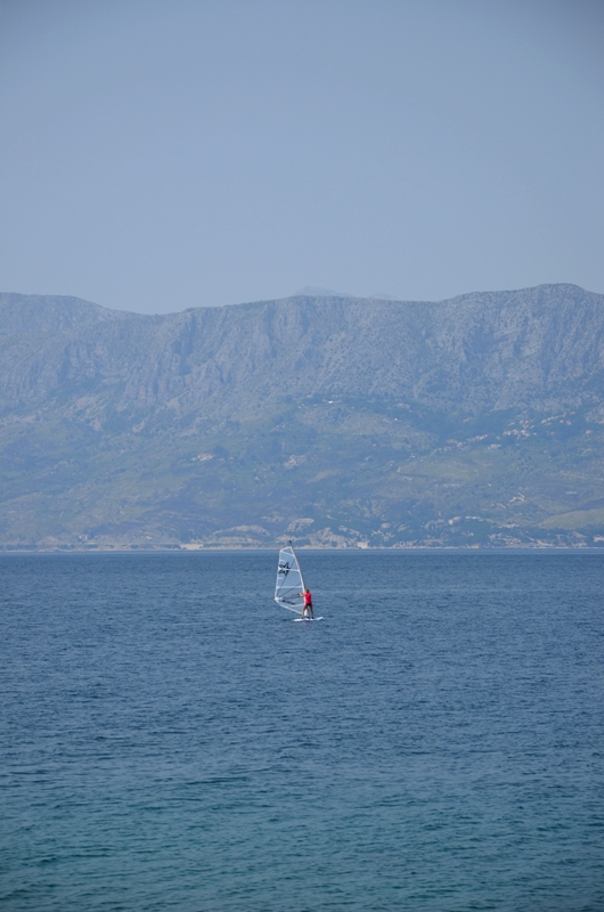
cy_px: 456
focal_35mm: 158
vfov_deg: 13.1
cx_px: 302
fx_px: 3981
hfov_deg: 8.7
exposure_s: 1/250
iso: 140
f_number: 8
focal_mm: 105
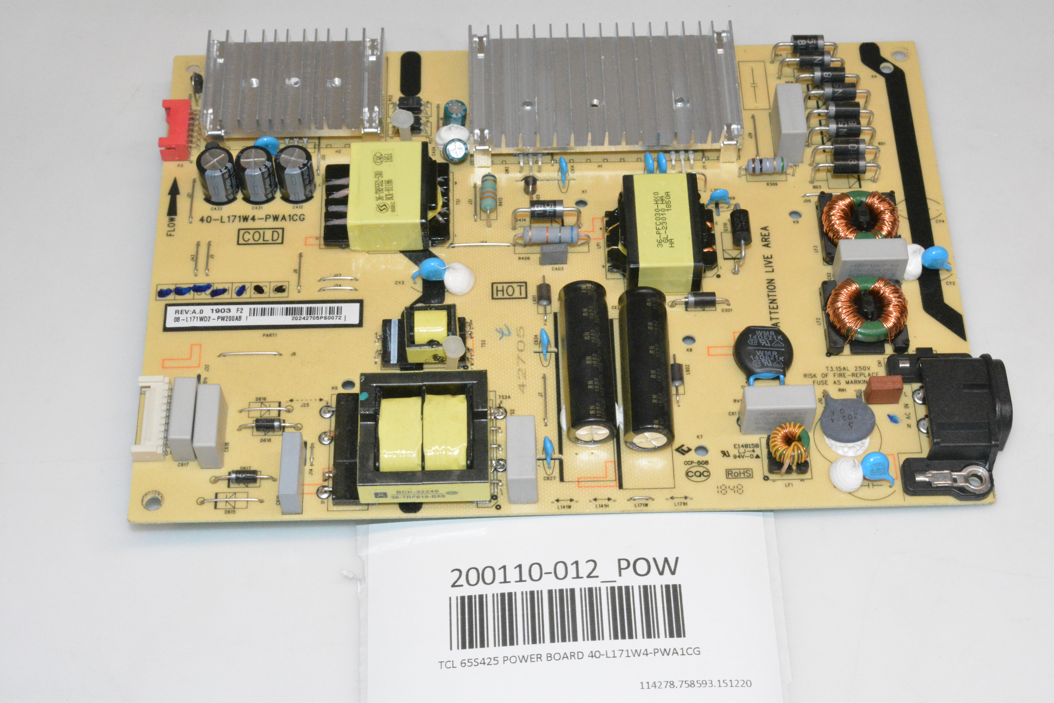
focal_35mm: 60
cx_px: 527
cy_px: 352
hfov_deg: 33.4
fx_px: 1757
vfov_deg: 22.6
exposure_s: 1/200
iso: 6400
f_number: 20
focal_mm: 40
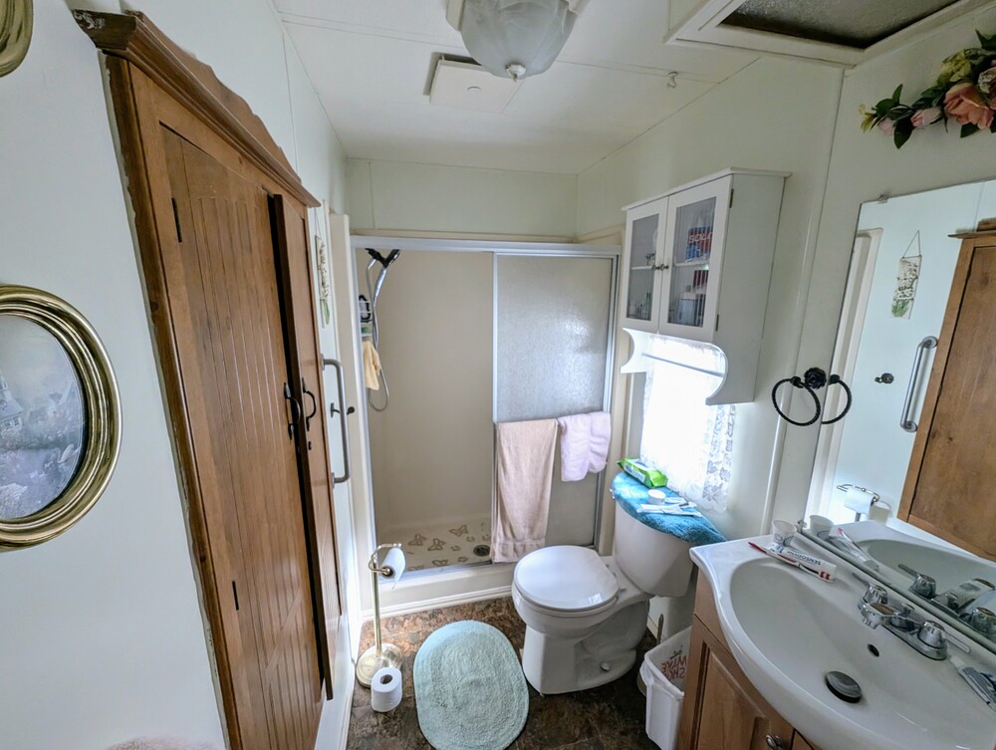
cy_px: 375
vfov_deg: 90.1
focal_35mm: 13
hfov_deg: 106.1
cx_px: 498
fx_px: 375
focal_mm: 1.95
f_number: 2.2
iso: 192
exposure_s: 1/262
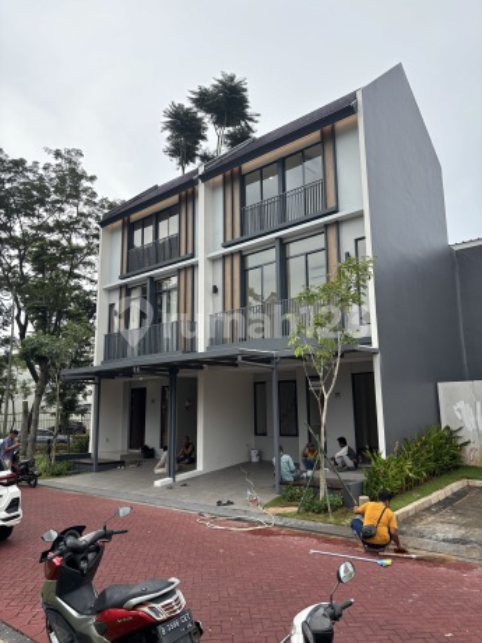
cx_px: 241
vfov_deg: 67.3
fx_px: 483
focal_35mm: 26
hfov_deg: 53.1
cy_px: 322
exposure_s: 1/1263
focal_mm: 5.96
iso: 50
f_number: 1.6
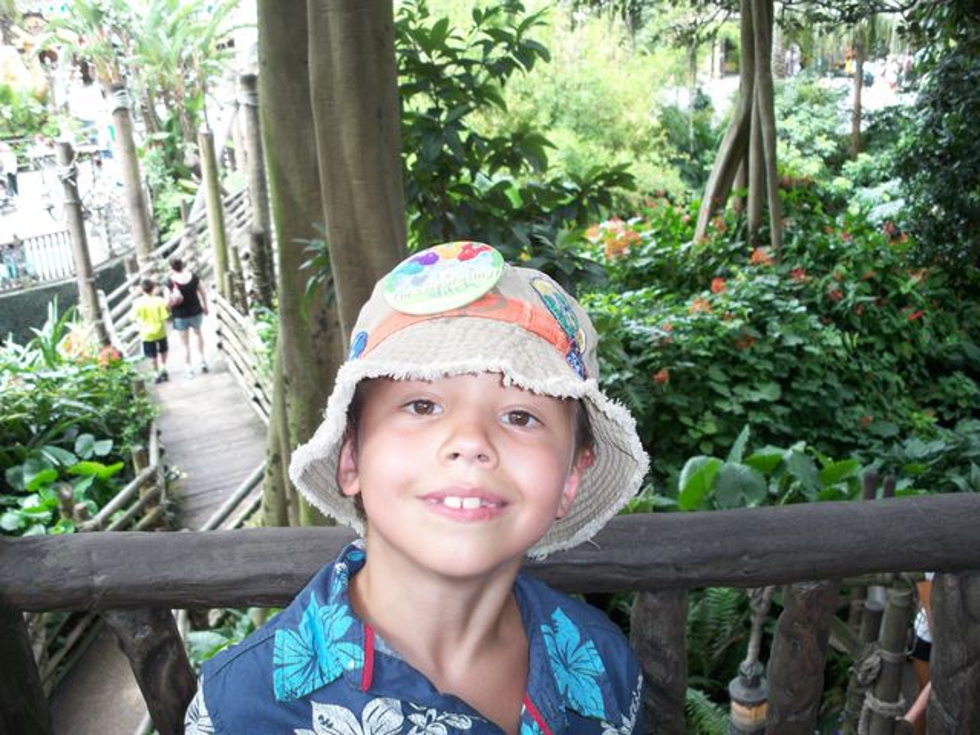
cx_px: 490
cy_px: 368
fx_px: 1047
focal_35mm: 37
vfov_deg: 38.7
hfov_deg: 50.1
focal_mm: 7.9
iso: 100
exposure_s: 1/60
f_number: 3.4
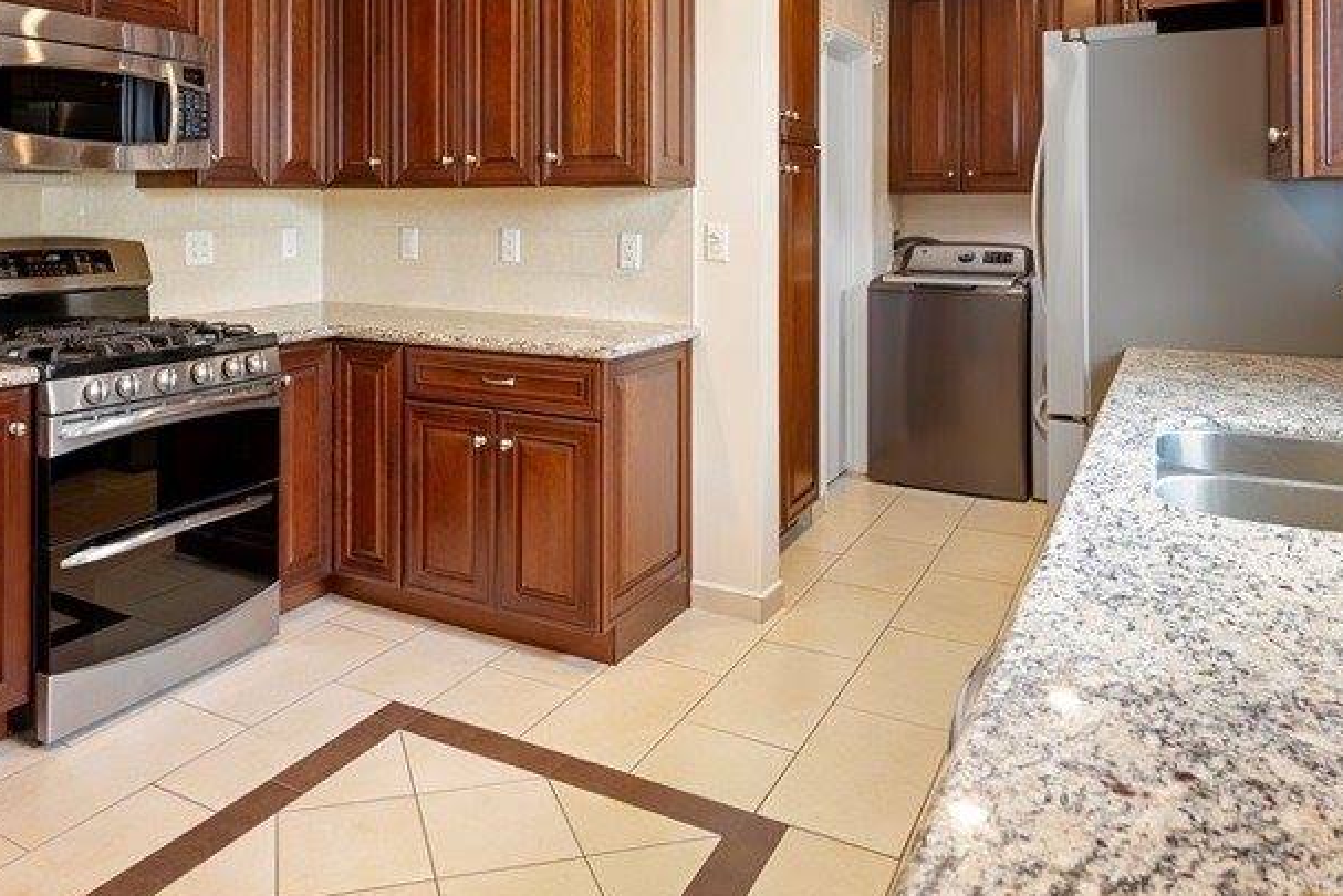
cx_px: 518
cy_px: 207
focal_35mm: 28
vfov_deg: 44.8
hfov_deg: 65.0
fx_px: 1039
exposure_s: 1
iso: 125
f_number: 8
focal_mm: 16.5
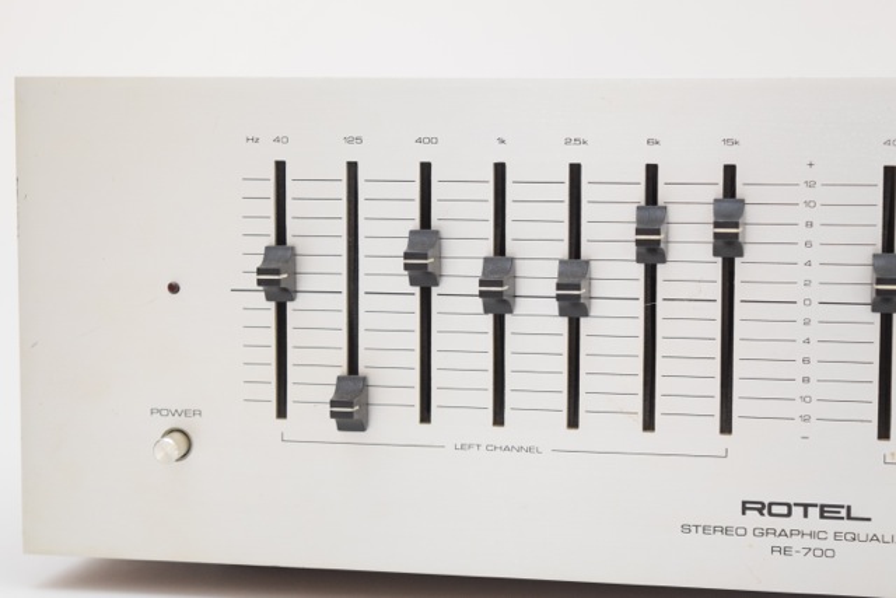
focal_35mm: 82
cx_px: 448
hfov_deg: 24.6
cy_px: 299
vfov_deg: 16.6
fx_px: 2054
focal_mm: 55
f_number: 5.6
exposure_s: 1/125
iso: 1600
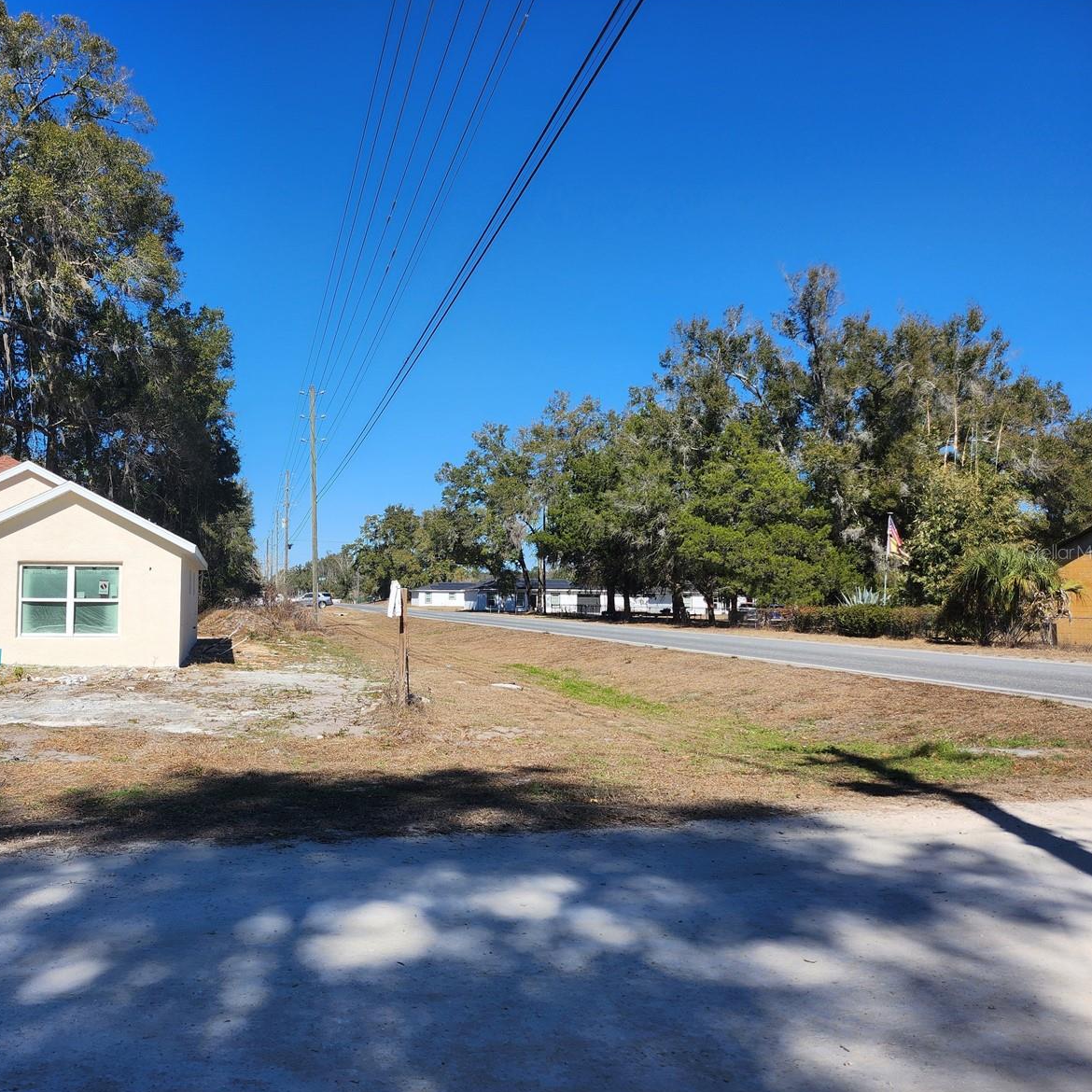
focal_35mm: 29
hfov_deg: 54.5
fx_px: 1035
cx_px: 367
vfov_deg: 55.6
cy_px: 552
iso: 50
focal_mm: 5
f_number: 1.8
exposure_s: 1/4032
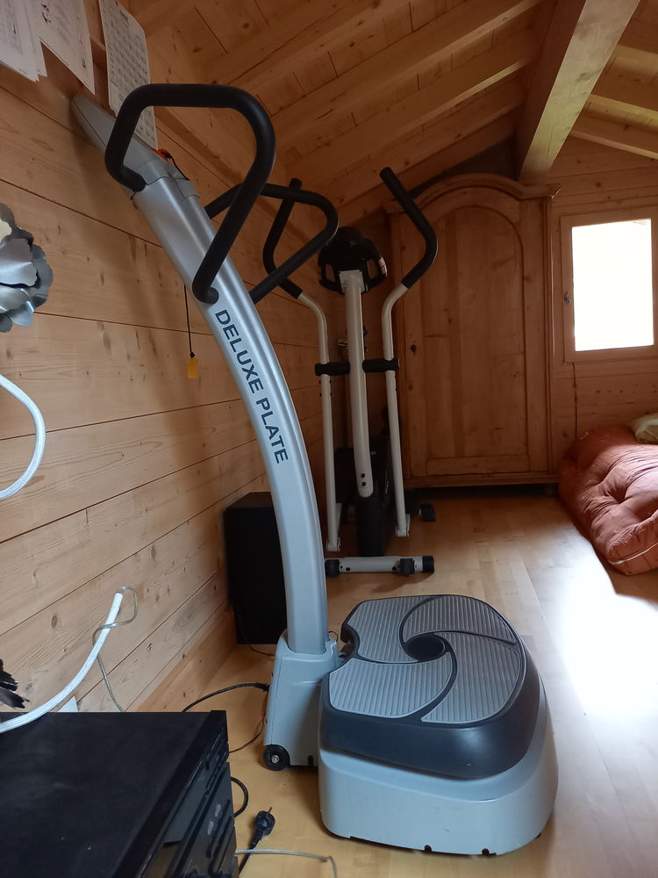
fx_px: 634
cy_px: 439
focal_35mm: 25
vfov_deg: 69.4
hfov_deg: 54.9
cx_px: 329
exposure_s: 1/25
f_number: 2
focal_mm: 4.6
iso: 640
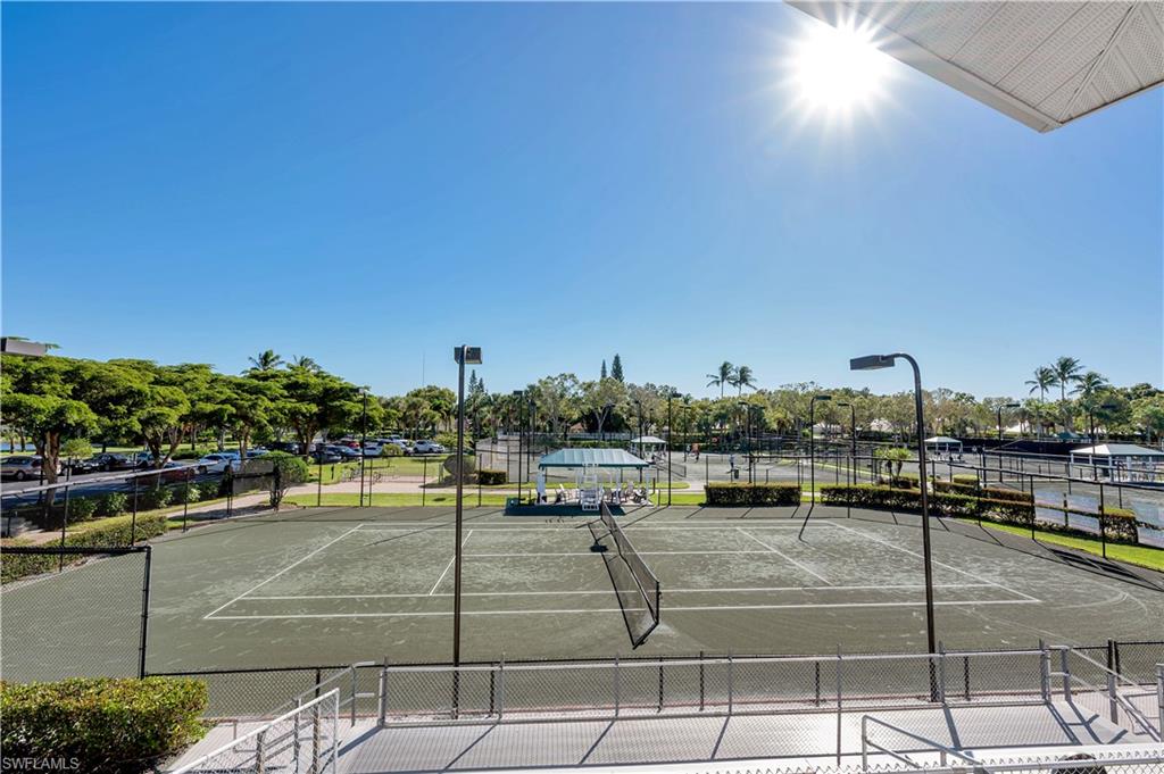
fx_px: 452
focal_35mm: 14
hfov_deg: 104.3
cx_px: 582
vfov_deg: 81.1
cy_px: 387
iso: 160
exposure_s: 1/160
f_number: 11
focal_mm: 14
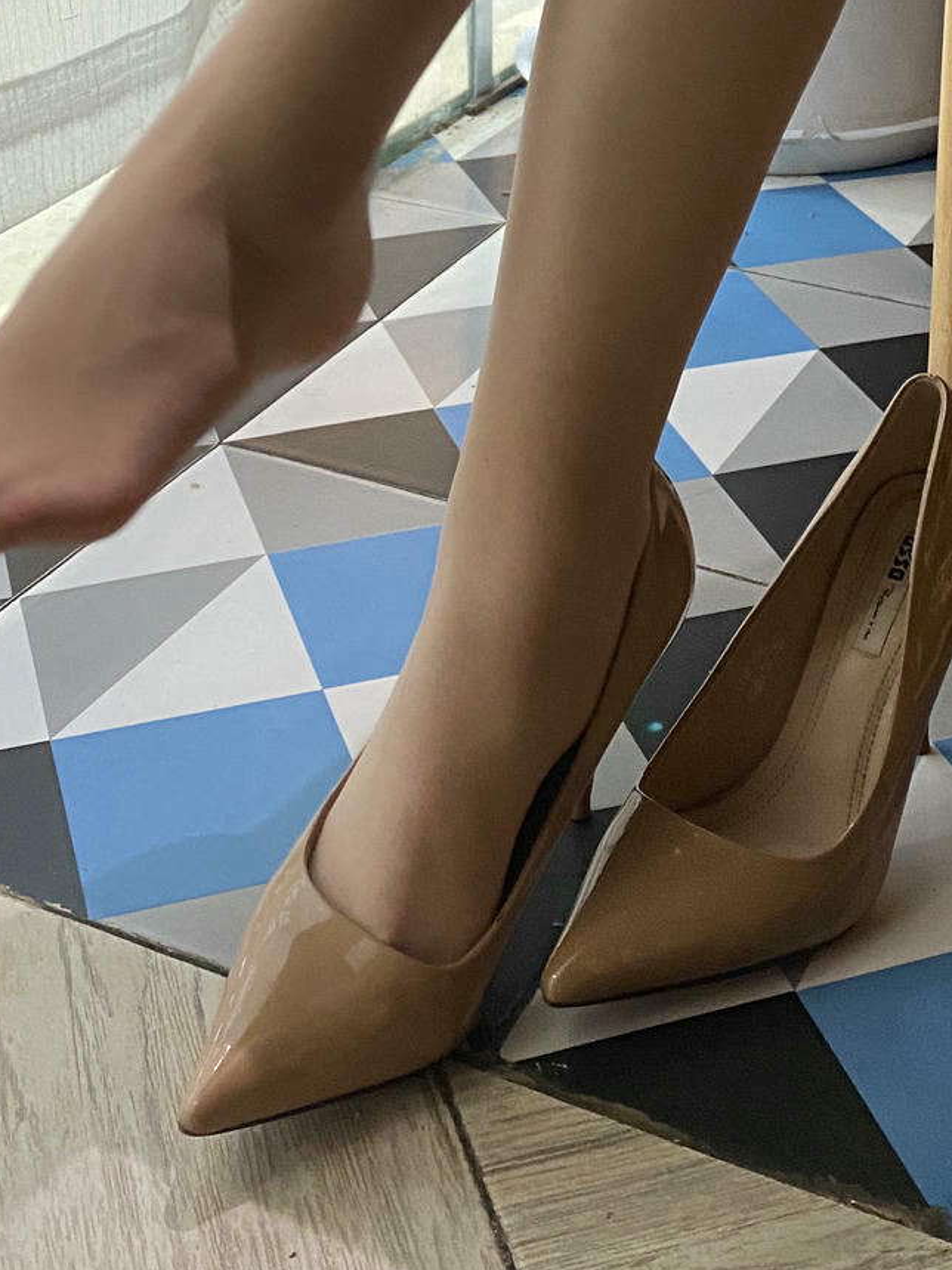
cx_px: 579
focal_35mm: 61
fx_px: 2237
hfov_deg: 24.0
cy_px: -169
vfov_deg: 28.4
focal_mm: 4.25
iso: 160
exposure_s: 1/50
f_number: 1.8
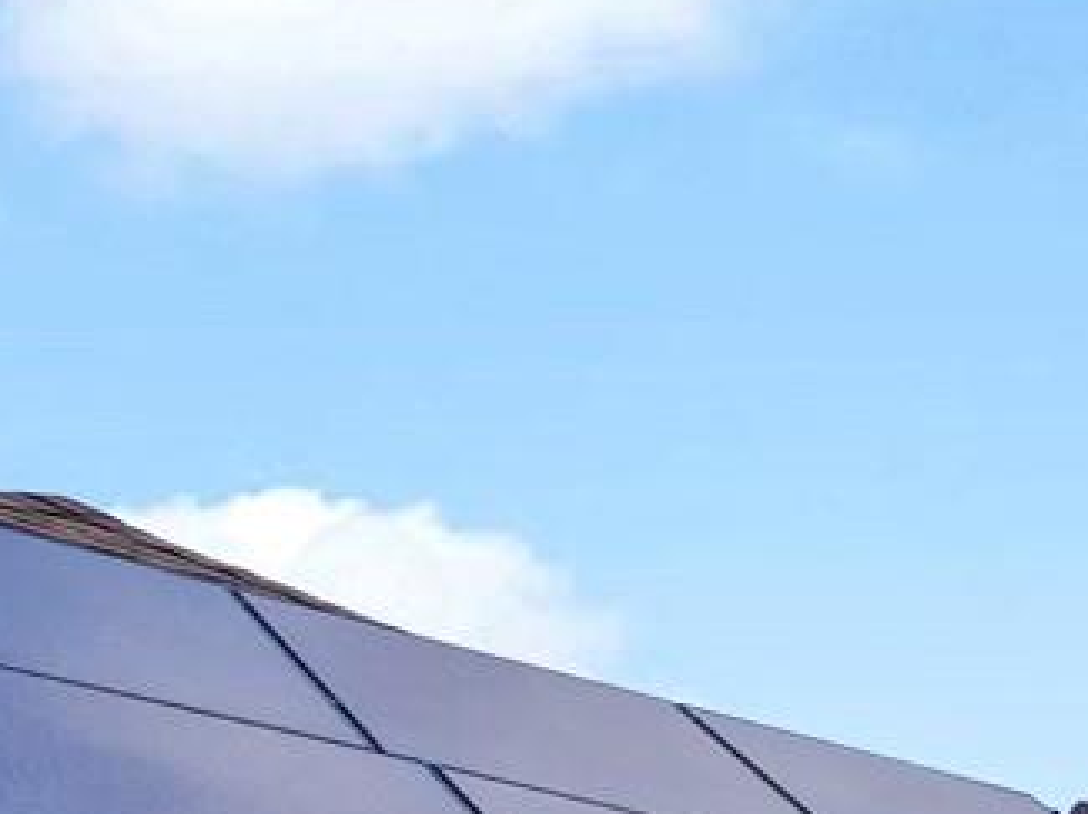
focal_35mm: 69
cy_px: 1749
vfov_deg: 15.6
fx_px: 2166
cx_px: 2531
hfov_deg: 15.8
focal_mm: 7
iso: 200
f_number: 8
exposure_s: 1/400
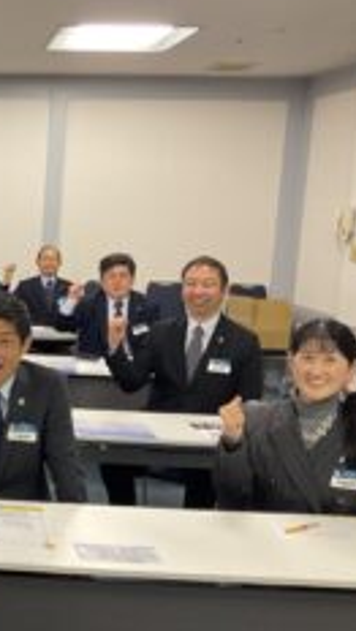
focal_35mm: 51
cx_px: -140
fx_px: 853
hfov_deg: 20.8
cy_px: 339
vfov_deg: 40.5
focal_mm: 3
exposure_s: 1/50
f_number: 1.8
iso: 64
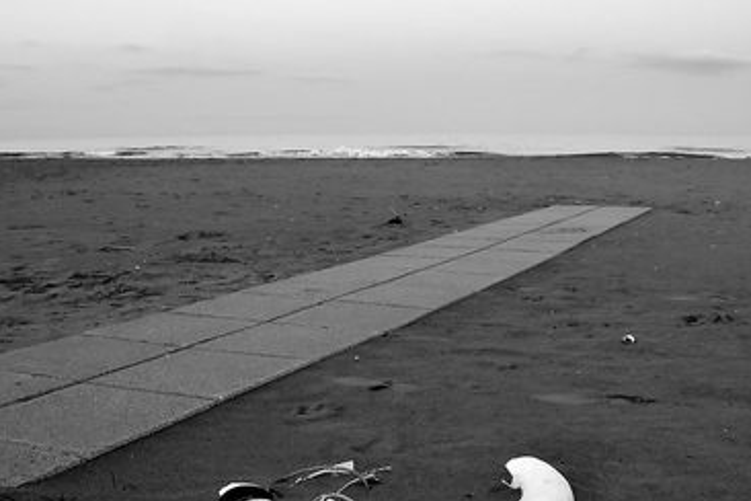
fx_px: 872
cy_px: 343
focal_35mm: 42
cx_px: 417
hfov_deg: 46.5
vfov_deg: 31.7
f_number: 10
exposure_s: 1/40
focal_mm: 17
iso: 1250
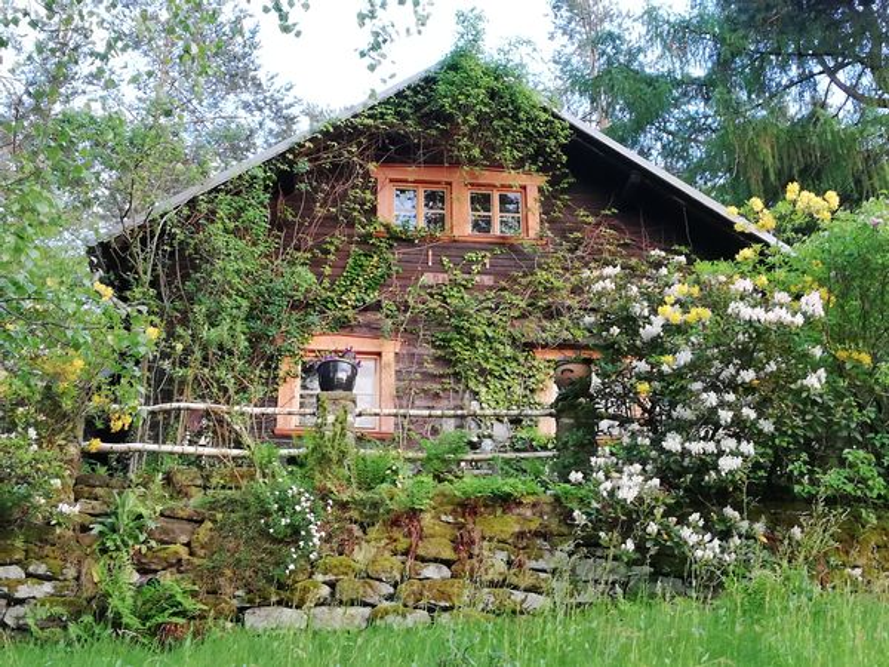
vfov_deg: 29.7
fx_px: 1258
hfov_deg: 38.9
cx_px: 444
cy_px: 334
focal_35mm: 49
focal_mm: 3.81
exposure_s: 1/50
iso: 125
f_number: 2.2
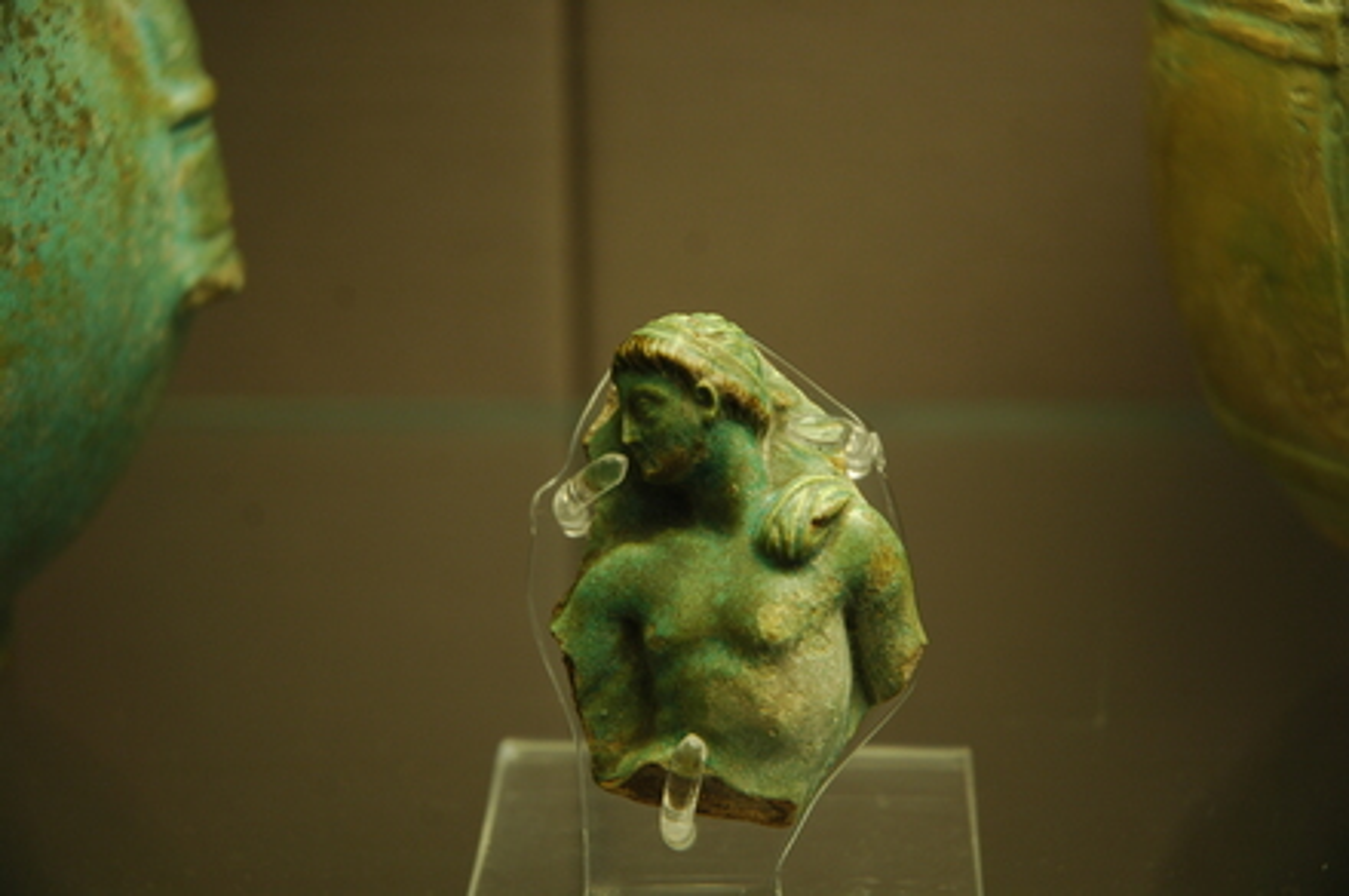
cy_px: 448
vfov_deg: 13.0
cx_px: 674
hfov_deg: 19.5
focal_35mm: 105
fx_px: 3929
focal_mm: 70
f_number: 4.5
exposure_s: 1/25
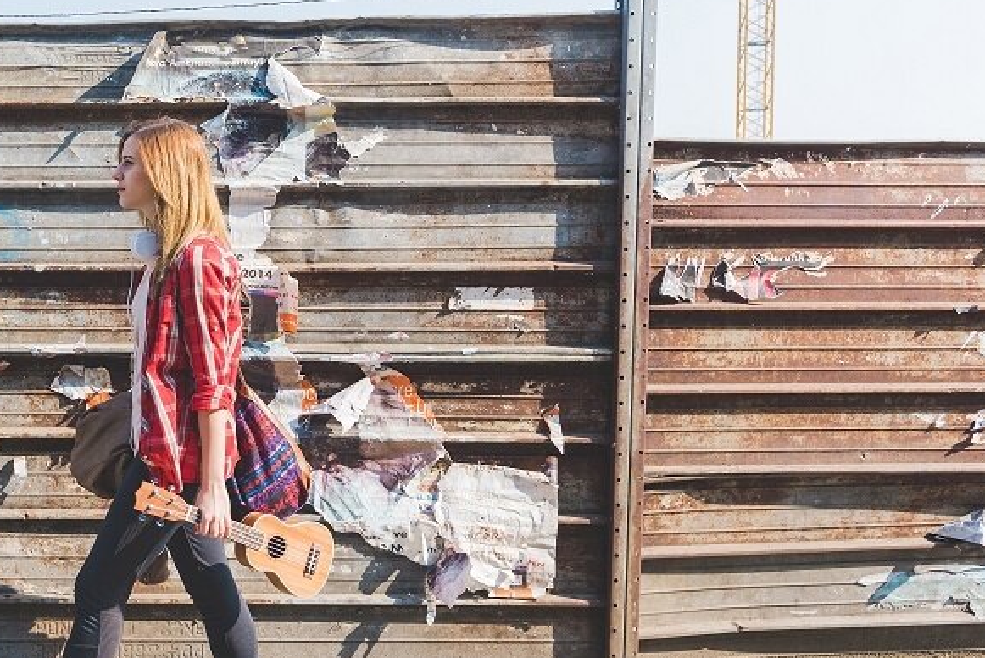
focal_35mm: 38
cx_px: 98
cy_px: 274
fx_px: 1040
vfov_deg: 35.0
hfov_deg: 45.8
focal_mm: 20
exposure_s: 1/640
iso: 200
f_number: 5
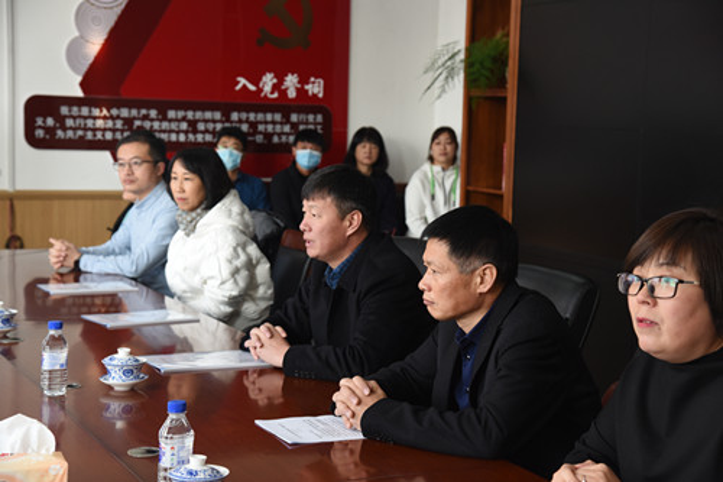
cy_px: 241
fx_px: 1325
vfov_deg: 20.6
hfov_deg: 30.5
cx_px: 362
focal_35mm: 66
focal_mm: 66
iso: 1600
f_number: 5
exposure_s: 1/125
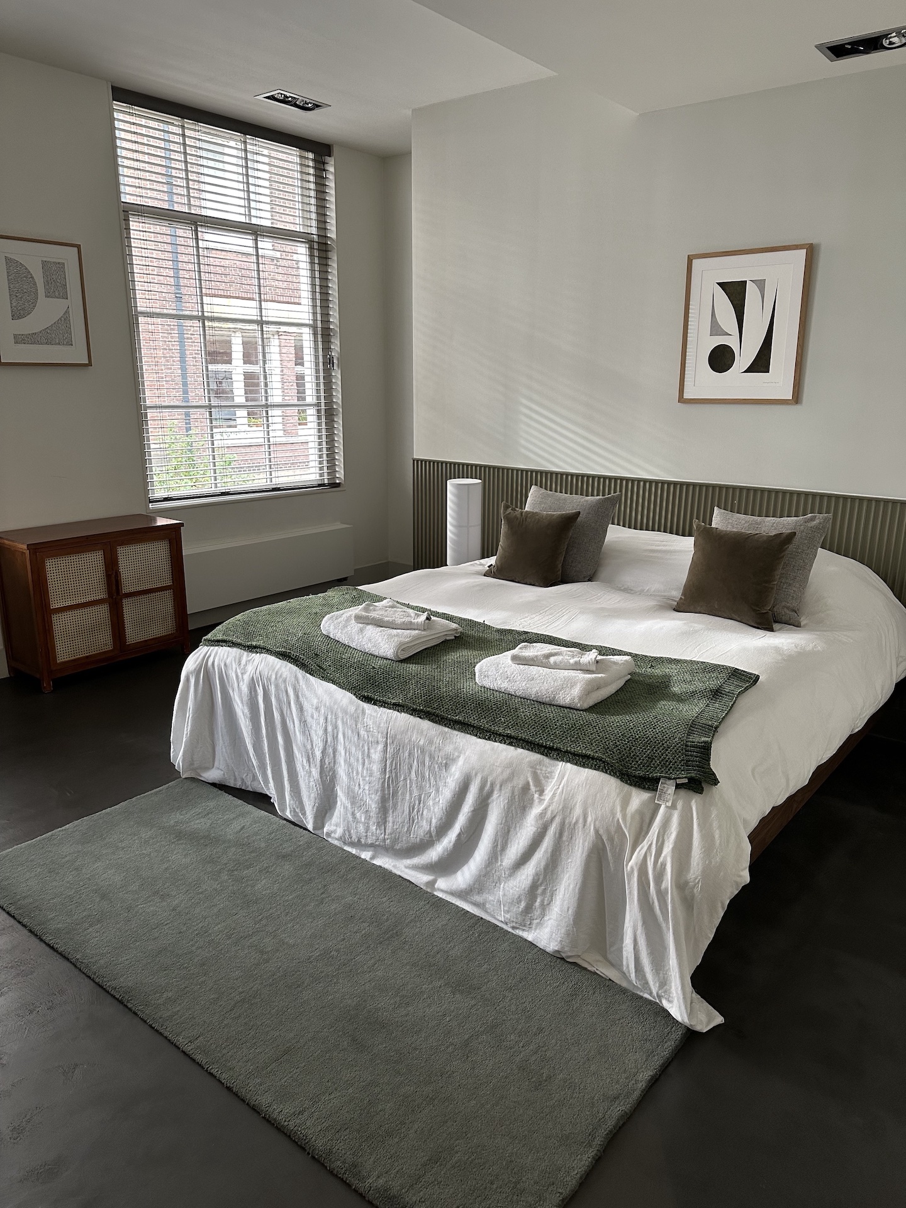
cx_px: 453
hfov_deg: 56.8
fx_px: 838
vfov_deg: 71.6
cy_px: 604
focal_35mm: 24
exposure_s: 1/50
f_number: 1.78
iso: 160
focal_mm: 6.86
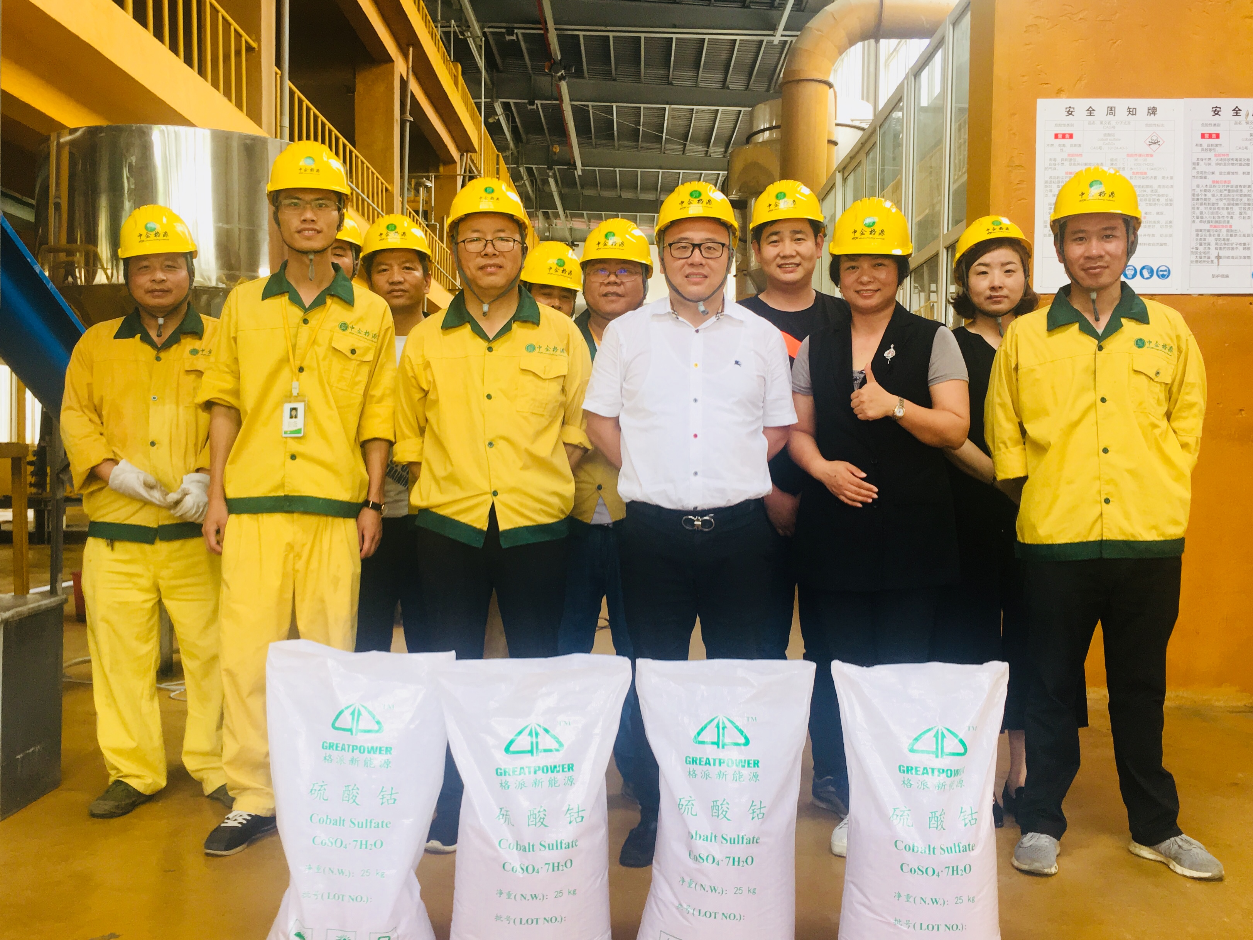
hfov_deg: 51.3
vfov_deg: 39.7
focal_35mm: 36
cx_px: 599
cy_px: 480
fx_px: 1303
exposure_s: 1/100
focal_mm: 4.15
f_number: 2.2
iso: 40
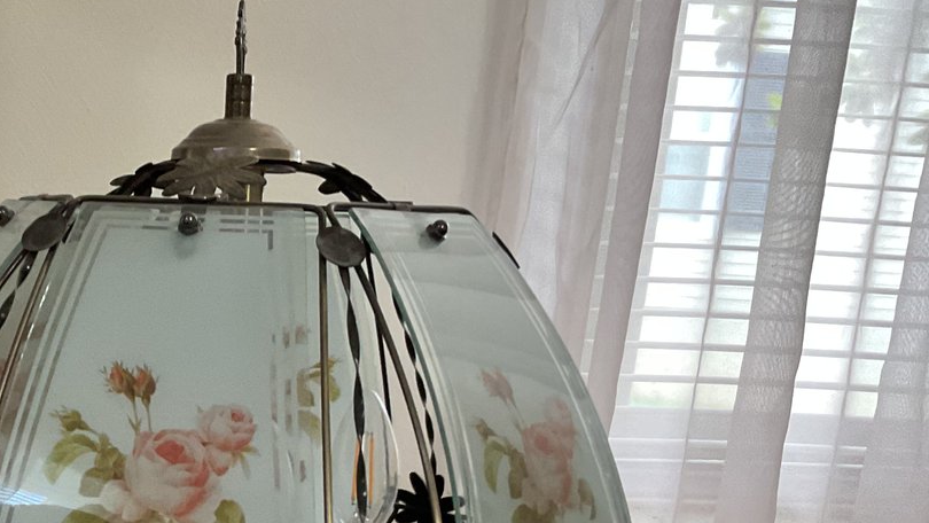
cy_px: 550
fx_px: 1454
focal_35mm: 59
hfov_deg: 33.9
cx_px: 127
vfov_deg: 19.7
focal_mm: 3
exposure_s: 1/60
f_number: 1.8
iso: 160
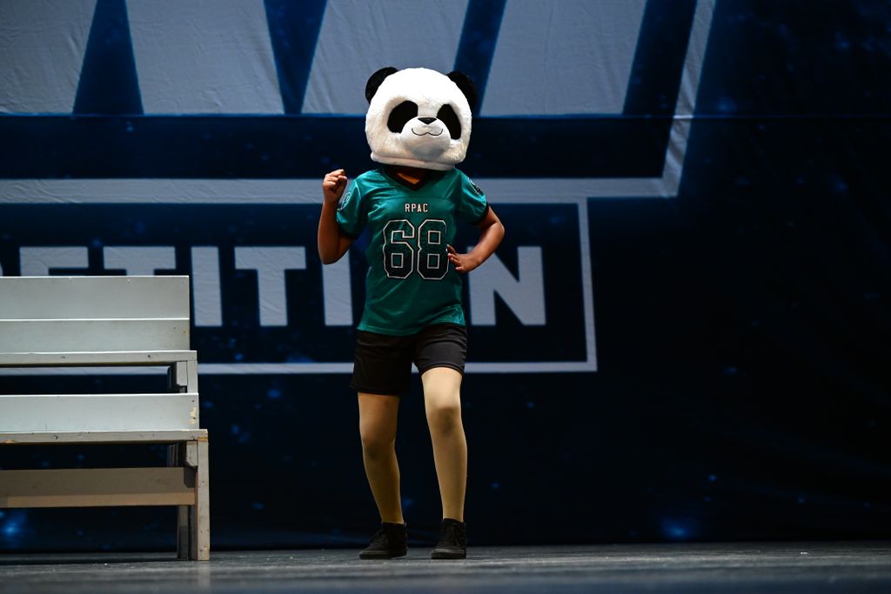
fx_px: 3341
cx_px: 446
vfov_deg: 10.2
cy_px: 297
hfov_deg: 15.2
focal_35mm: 135
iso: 5000
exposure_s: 1/640
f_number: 3.5
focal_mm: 135
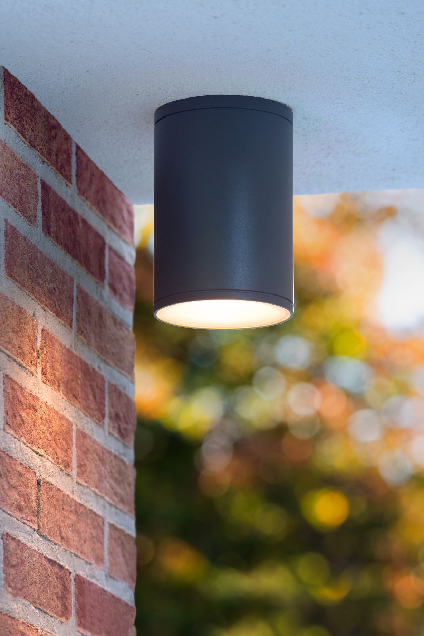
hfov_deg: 7.9
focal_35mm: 175
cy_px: 318
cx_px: 212
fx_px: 3089
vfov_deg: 11.7
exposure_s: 1/30
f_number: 7.1
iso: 200
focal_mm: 175
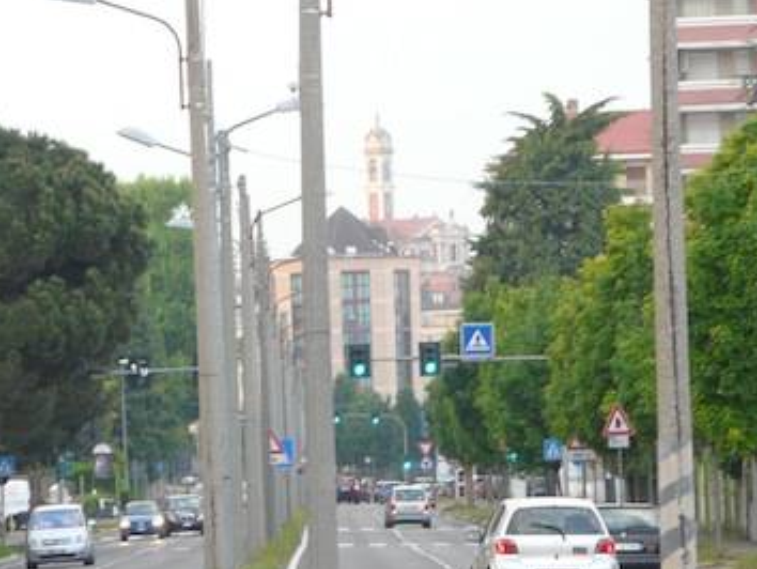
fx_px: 8272
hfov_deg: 5.2
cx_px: 254
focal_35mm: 378
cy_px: 350
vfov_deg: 3.9
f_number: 3.6
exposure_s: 1/60
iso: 160
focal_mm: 27.6
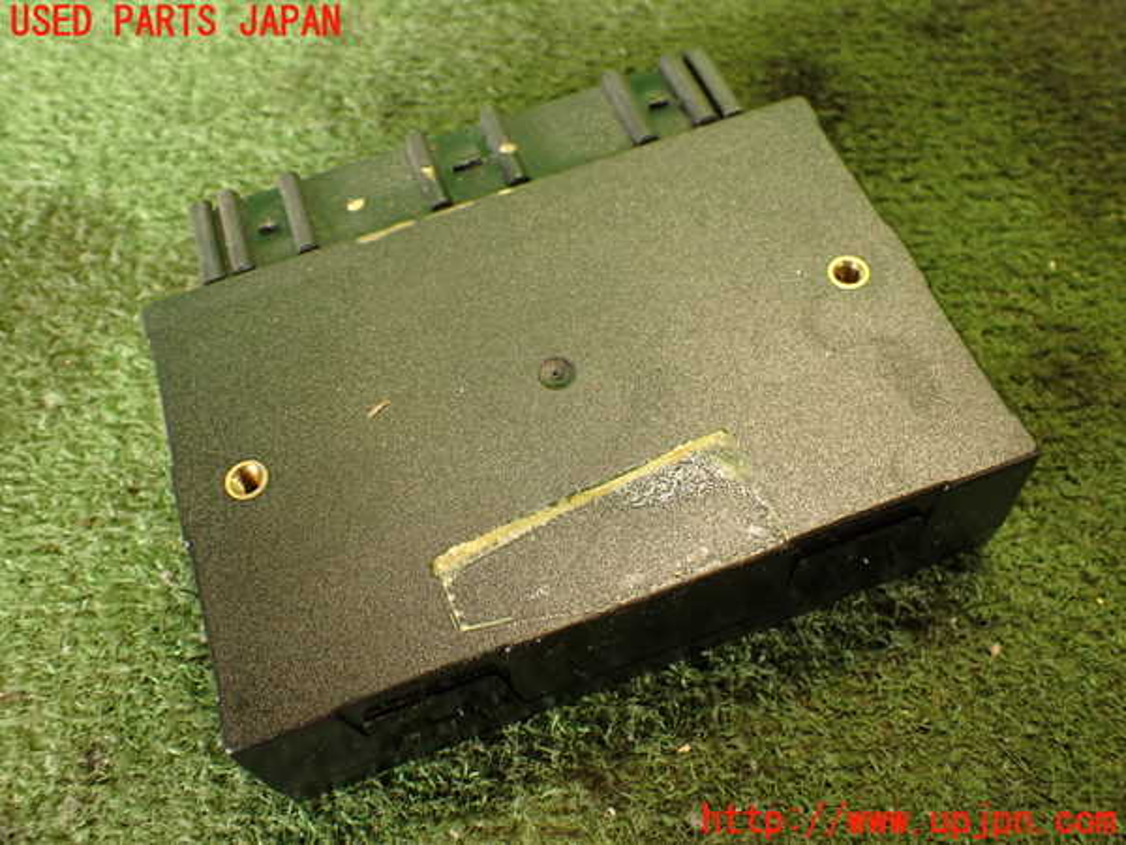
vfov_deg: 44.2
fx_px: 1041
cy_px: 422
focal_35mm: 32
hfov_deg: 56.8
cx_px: 563
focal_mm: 5.79
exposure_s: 1/30
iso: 250
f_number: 2.4
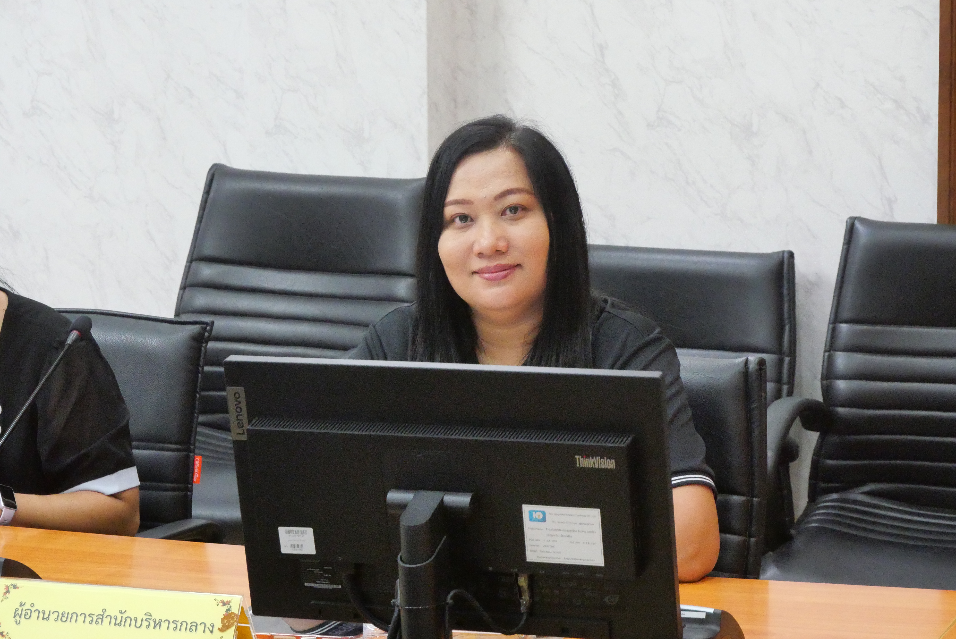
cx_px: 478
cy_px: 320
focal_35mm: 114
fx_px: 3029
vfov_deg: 12.0
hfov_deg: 17.9
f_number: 7.1
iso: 6400
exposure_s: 1/50
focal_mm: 55
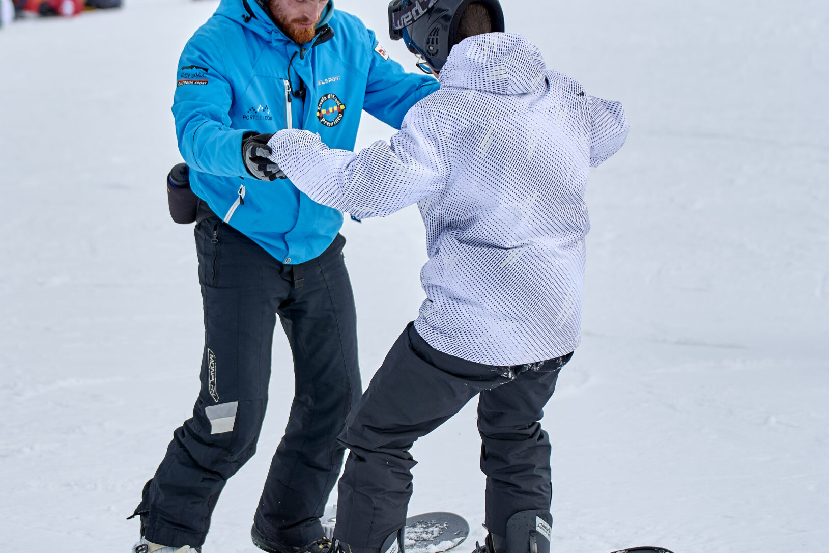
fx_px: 3799
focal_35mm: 165
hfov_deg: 12.4
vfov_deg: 8.3
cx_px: 322
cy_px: 292
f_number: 3.5
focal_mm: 70
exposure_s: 1/800
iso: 100
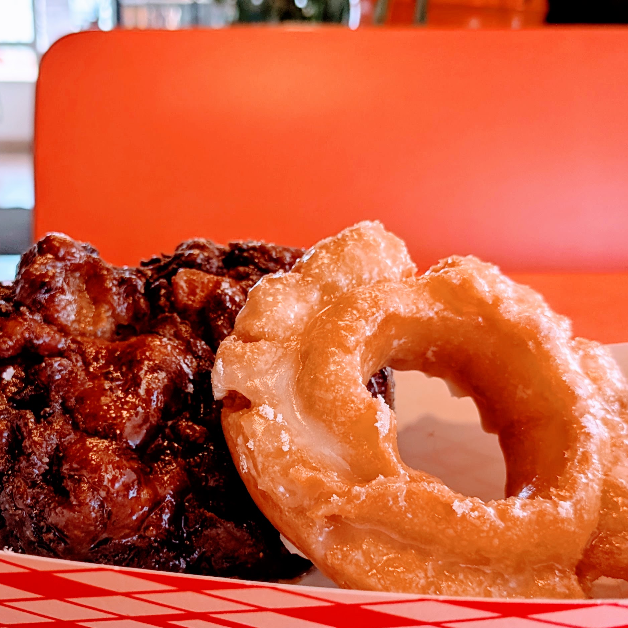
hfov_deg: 37.2
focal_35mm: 45
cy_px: 382
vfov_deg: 37.4
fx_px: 924
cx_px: 214
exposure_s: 1/125
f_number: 1.7
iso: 36
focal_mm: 4.53
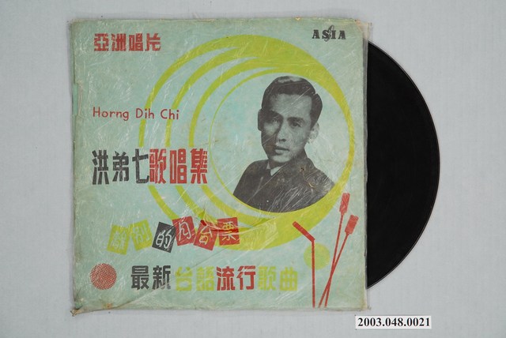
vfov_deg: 13.1
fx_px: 1477
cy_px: 169
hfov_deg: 19.4
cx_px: 253
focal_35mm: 105
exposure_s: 1/40
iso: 320
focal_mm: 70
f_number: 4.5
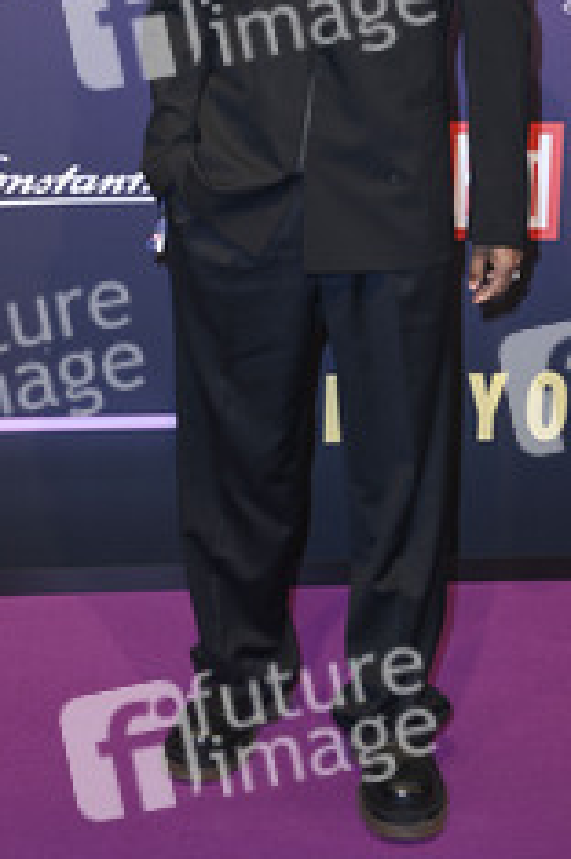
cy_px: 186
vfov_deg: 29.1
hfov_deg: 19.9
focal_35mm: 68
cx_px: 355
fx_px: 1622
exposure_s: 1/200
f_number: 6.3
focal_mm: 40
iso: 500
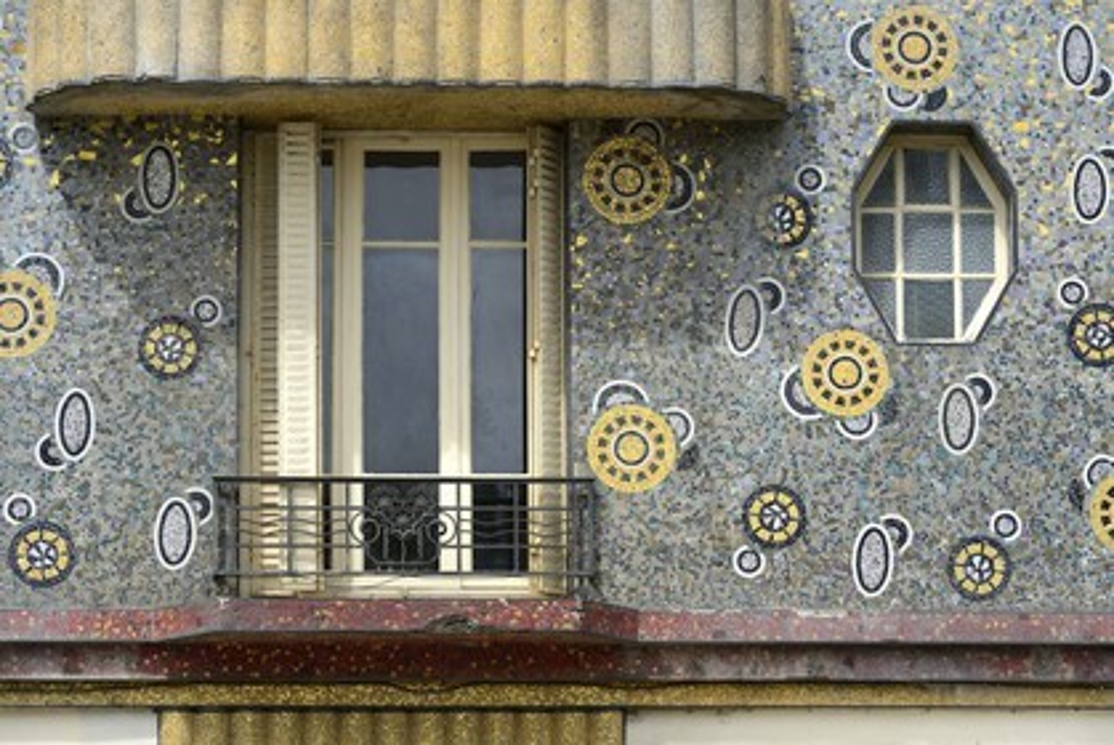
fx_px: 4335
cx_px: 557
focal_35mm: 140
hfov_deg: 14.6
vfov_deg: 9.8
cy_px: 372
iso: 200
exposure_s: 1/250
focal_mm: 140
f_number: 9
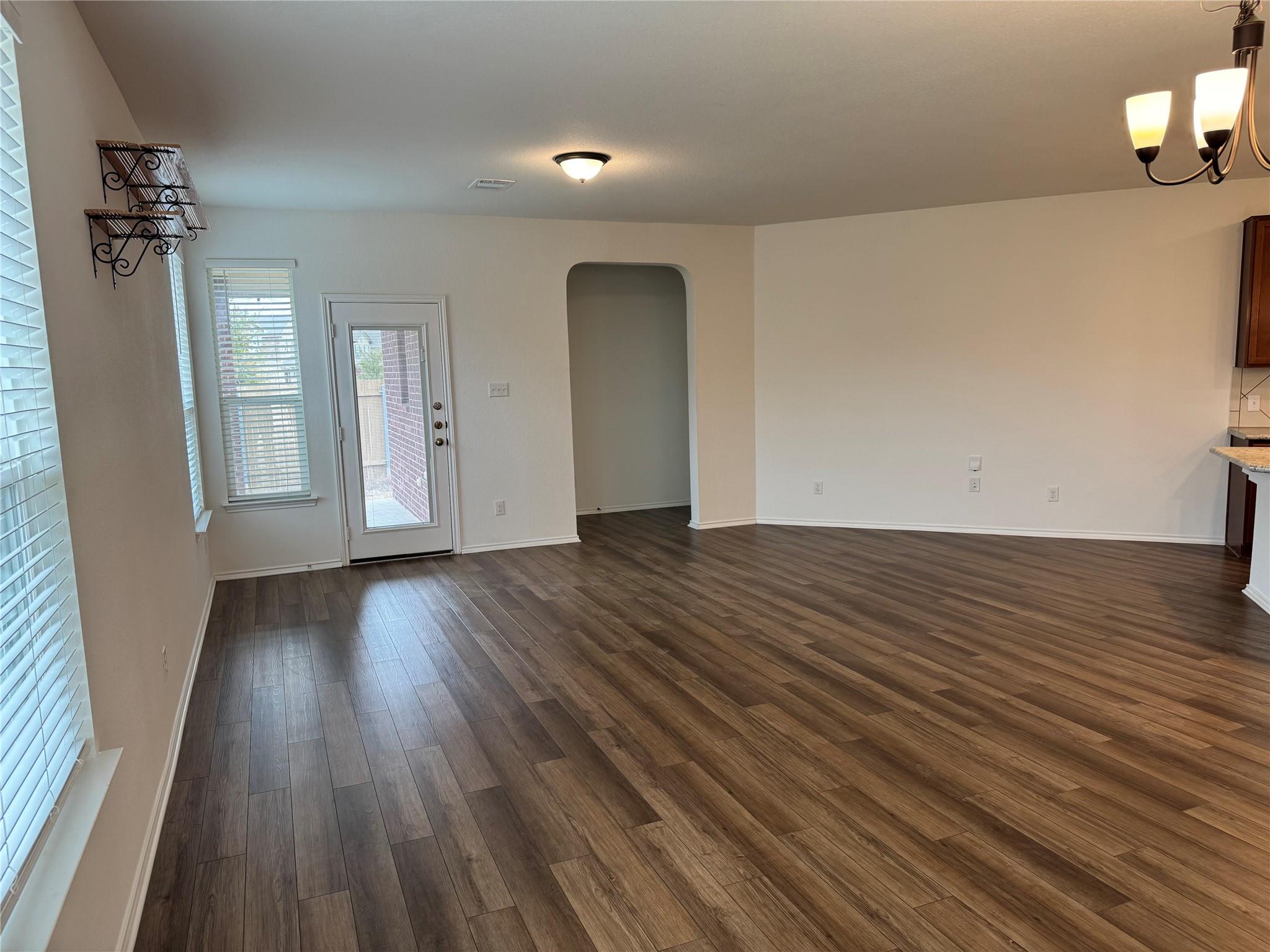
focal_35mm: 24
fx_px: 881
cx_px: 635
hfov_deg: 71.6
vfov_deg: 56.8
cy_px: 476
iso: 100
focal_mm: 6.76
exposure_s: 1/120
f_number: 1.78
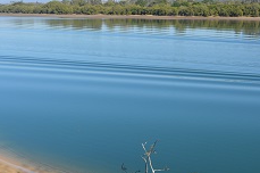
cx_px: 118
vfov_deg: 22.9
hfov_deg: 34.0
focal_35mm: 59
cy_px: 69
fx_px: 426
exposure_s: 1/1600
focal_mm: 18
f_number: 6.3
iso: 400
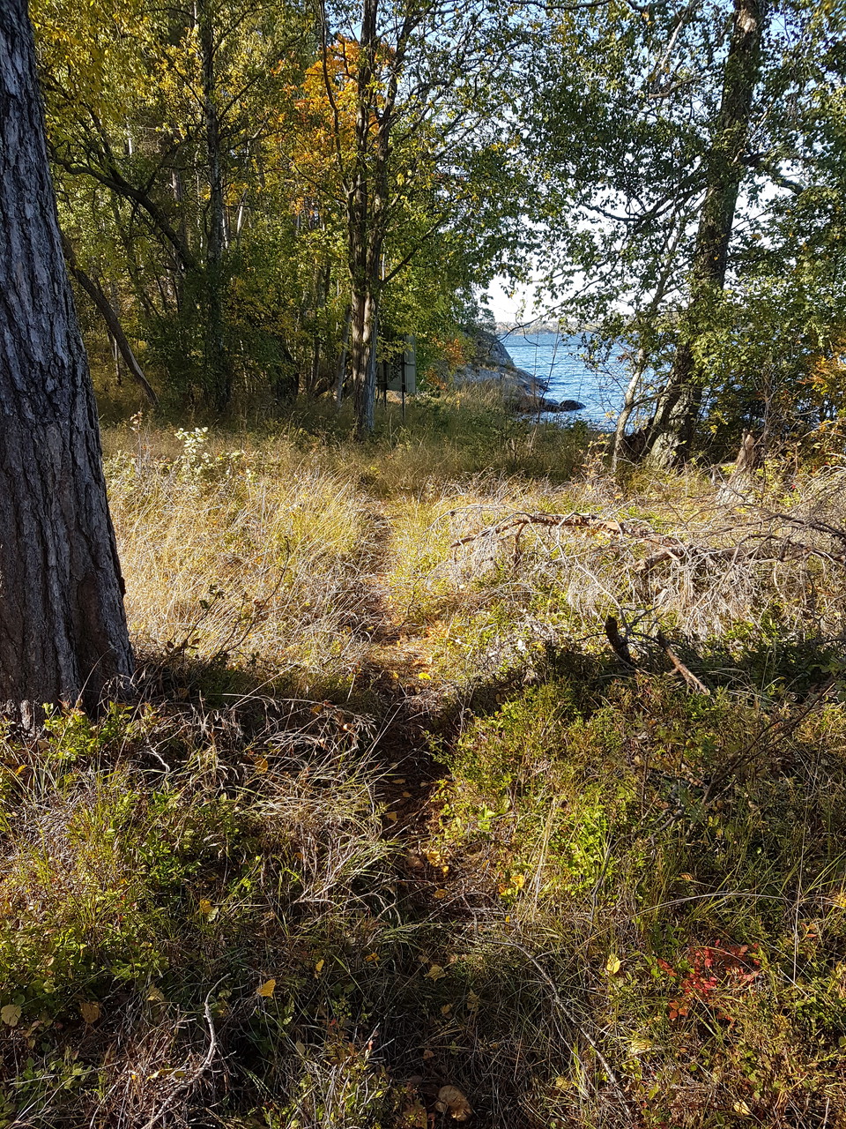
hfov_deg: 53.1
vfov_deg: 67.3
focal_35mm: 26
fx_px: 847
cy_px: 564
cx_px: 423
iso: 40
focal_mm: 4.2
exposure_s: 1/464
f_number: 1.7
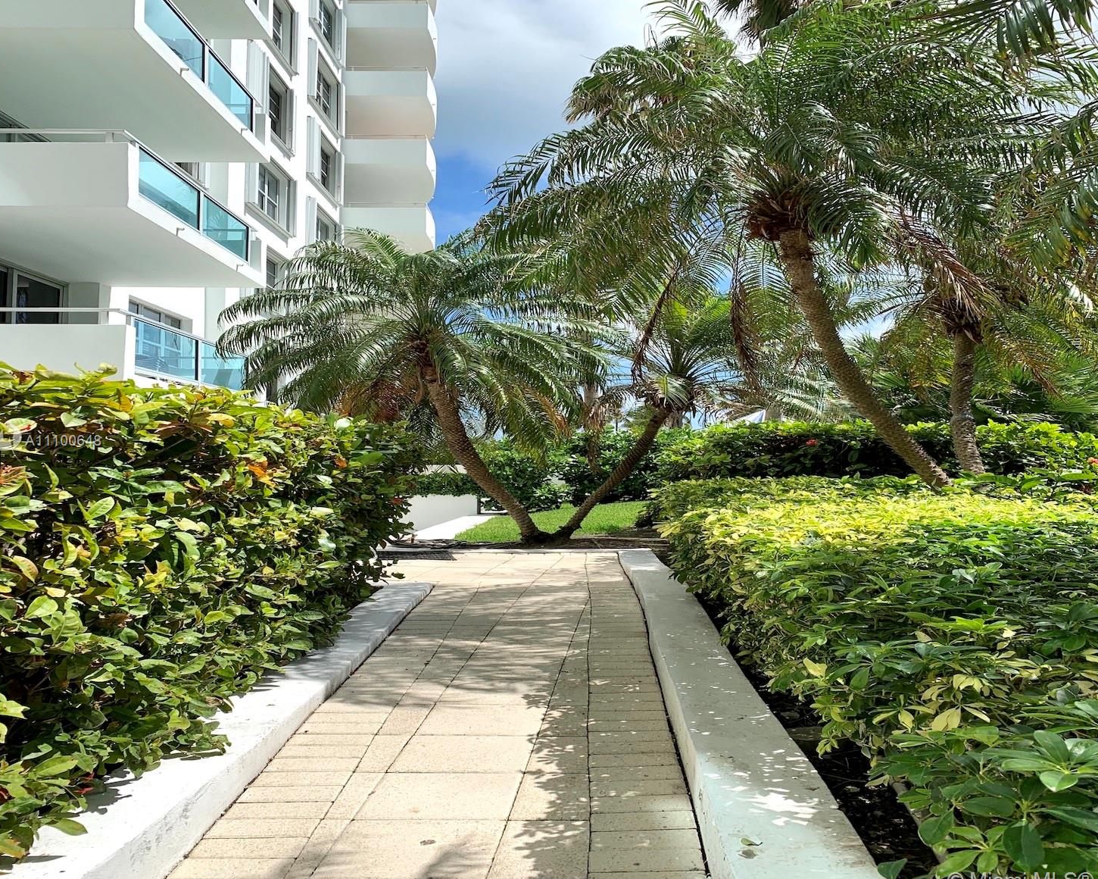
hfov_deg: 62.1
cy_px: 442
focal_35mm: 28
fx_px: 910
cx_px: 588
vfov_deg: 51.5
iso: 25
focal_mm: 4.25
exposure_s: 1/2421
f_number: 1.8
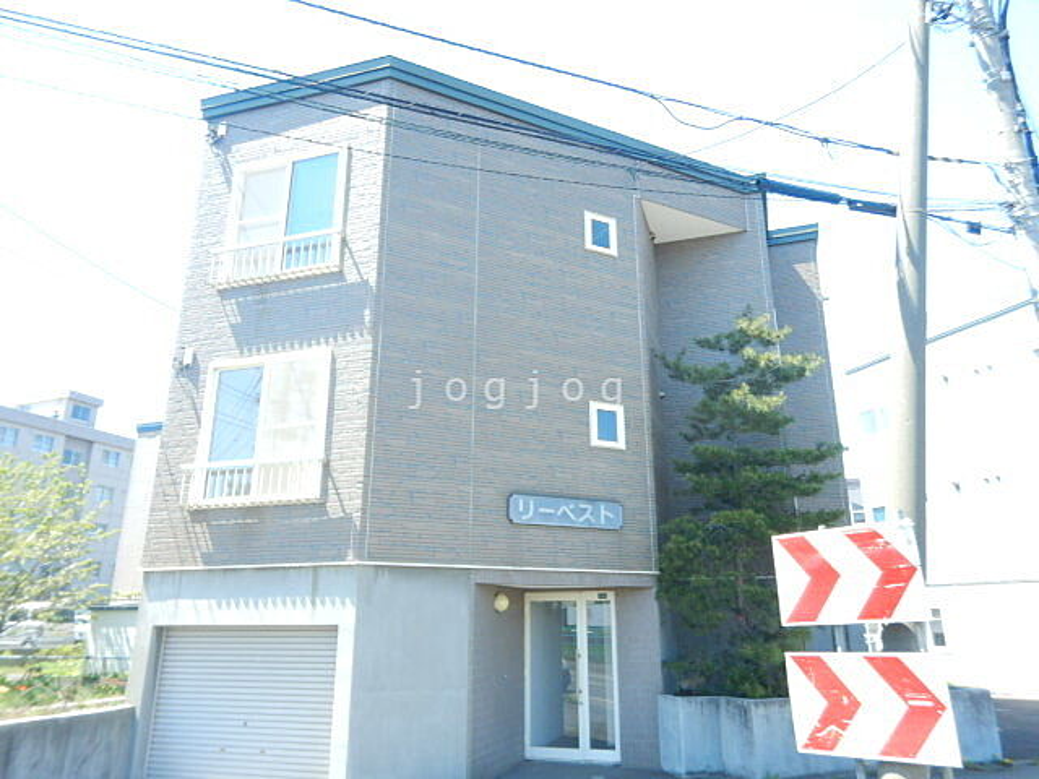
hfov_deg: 71.6
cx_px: 520
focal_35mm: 24
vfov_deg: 56.8
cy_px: 390
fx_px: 720
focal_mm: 4.3
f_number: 2.8
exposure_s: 1/50
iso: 125
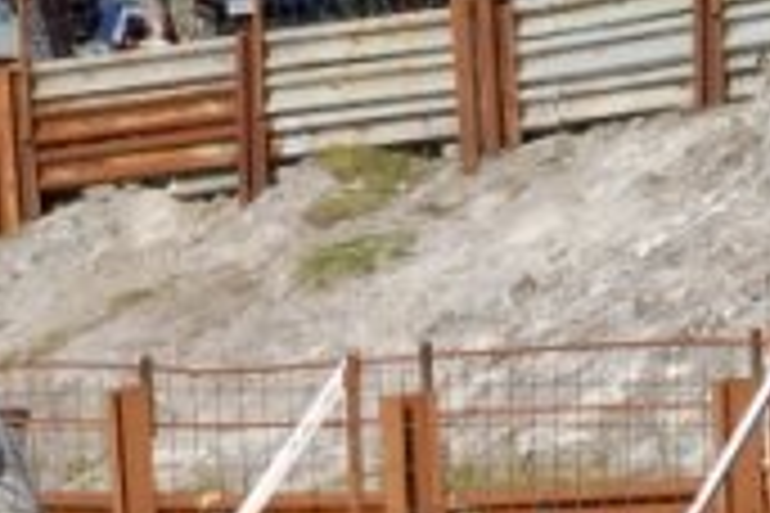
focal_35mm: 438
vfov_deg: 3.1
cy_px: 945
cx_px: 608
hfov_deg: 4.7
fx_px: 9368
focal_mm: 78
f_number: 5.6
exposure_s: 1/1000
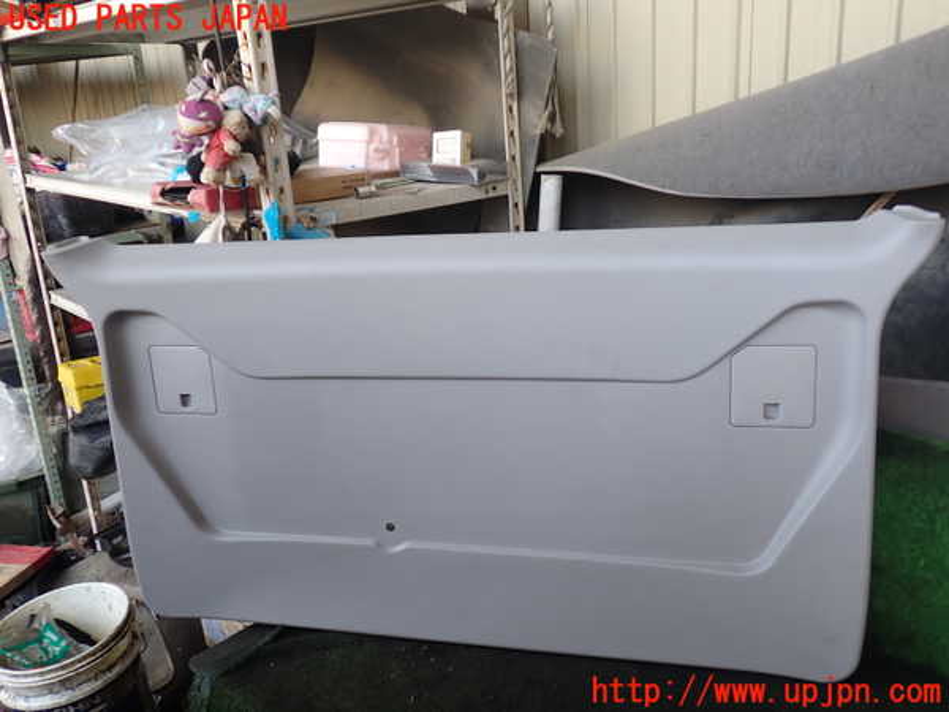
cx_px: 474
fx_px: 822
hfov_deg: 60.0
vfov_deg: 46.8
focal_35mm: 30
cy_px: 356
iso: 100
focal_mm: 5.4
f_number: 2.3
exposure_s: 1/80
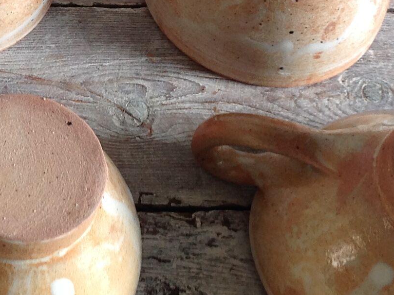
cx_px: -34
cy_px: 101
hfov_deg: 17.0
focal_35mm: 112
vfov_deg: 13.2
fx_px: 1275
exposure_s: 1/20
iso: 50
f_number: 2.4
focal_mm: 4.28
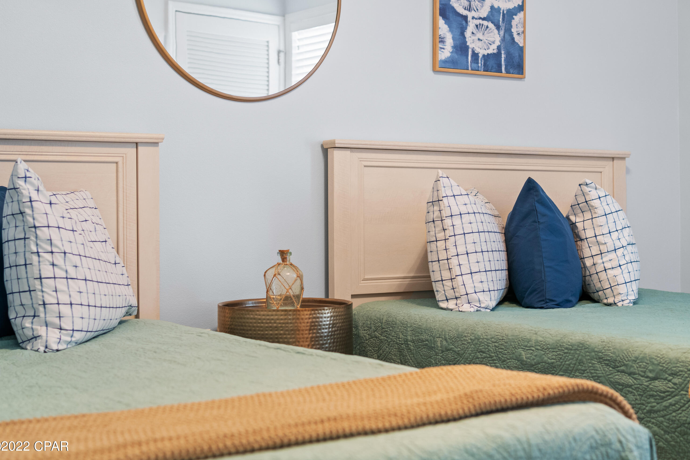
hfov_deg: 37.2
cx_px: 342
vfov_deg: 25.3
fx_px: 1026
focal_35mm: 54
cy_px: 233
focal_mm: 35
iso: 800
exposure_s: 1/25
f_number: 2.8
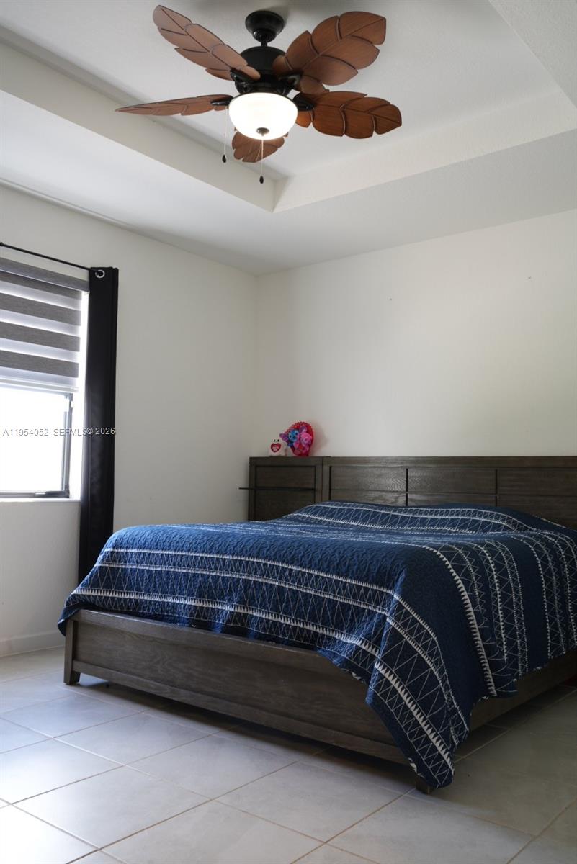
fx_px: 721
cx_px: 288
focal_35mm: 30
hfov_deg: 43.6
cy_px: 432
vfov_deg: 61.9
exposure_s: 1/2
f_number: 11
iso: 250
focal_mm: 30
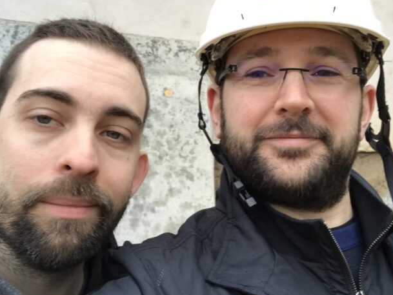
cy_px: 134
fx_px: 545
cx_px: 222
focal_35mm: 48
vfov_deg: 30.3
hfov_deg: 39.6
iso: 32
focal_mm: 2.87
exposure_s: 1/100
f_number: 2.2
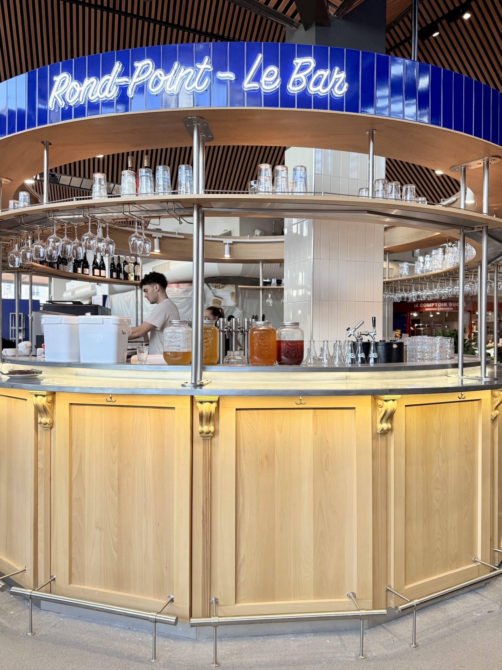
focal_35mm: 24
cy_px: 335
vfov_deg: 71.6
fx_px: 464
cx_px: 251
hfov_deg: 56.8
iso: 125
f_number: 1.78
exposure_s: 1/237
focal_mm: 6.76
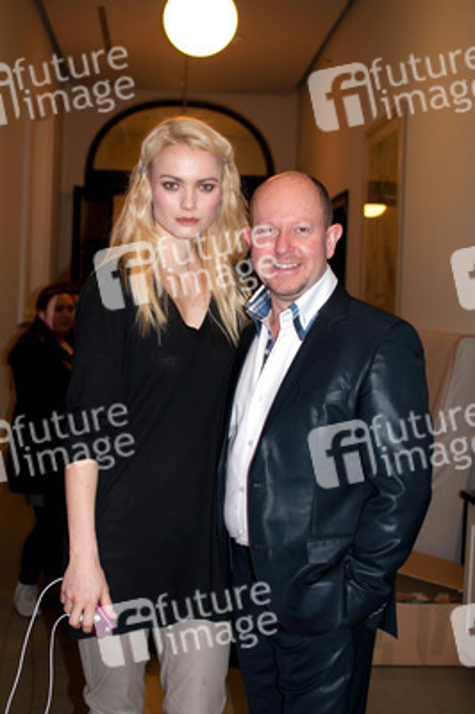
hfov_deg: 25.7
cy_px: 357
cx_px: 238
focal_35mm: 52
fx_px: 1041
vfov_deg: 37.9
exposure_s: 1/100
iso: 320
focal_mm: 35
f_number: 2.8
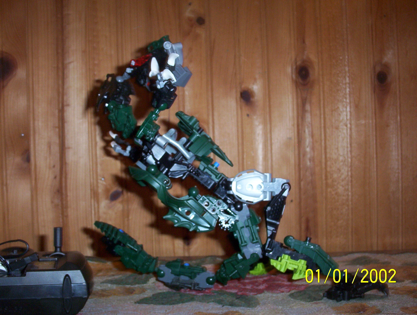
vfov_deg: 37.0
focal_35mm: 39
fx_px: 471
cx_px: 208
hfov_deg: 47.8
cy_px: 158
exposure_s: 1/30
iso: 140
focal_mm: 6
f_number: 4.5
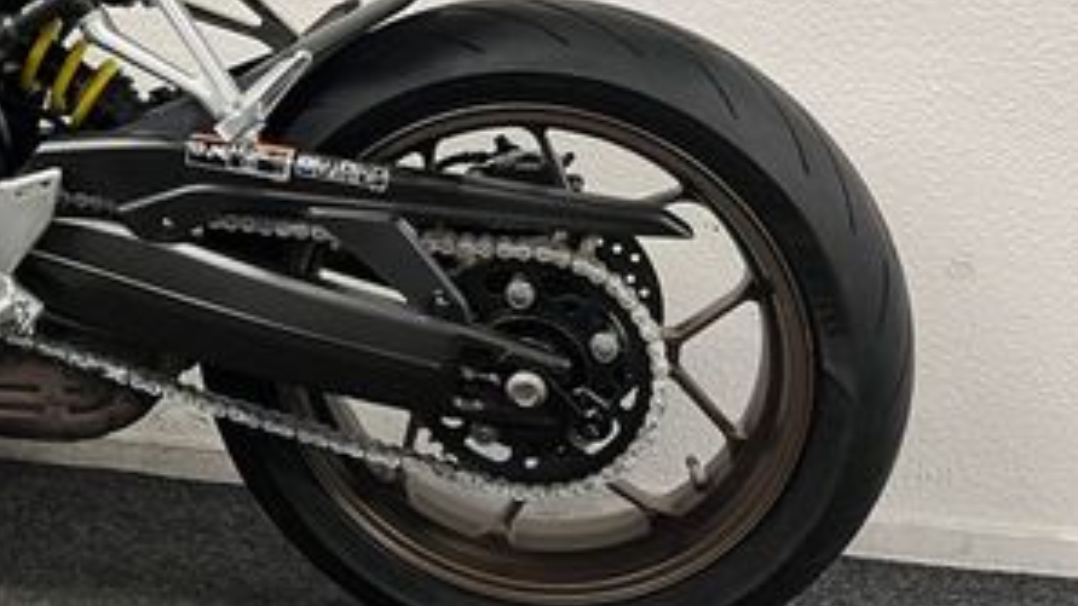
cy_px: -25
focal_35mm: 61
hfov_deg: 31.4
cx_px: -36
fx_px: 1743
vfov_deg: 19.1
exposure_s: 1/50
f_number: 1.6
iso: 80
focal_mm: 5.1
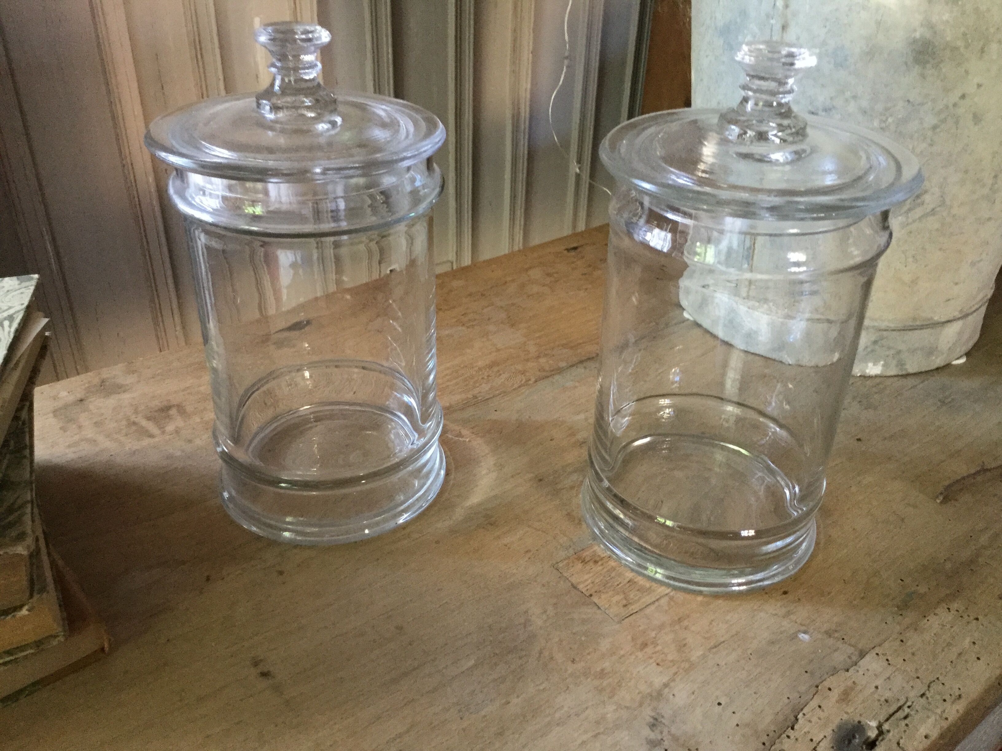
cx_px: 501
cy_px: 376
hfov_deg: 58.4
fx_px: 897
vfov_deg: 45.4
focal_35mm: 31
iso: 200
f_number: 2.4
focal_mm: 3.3
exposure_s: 1/20
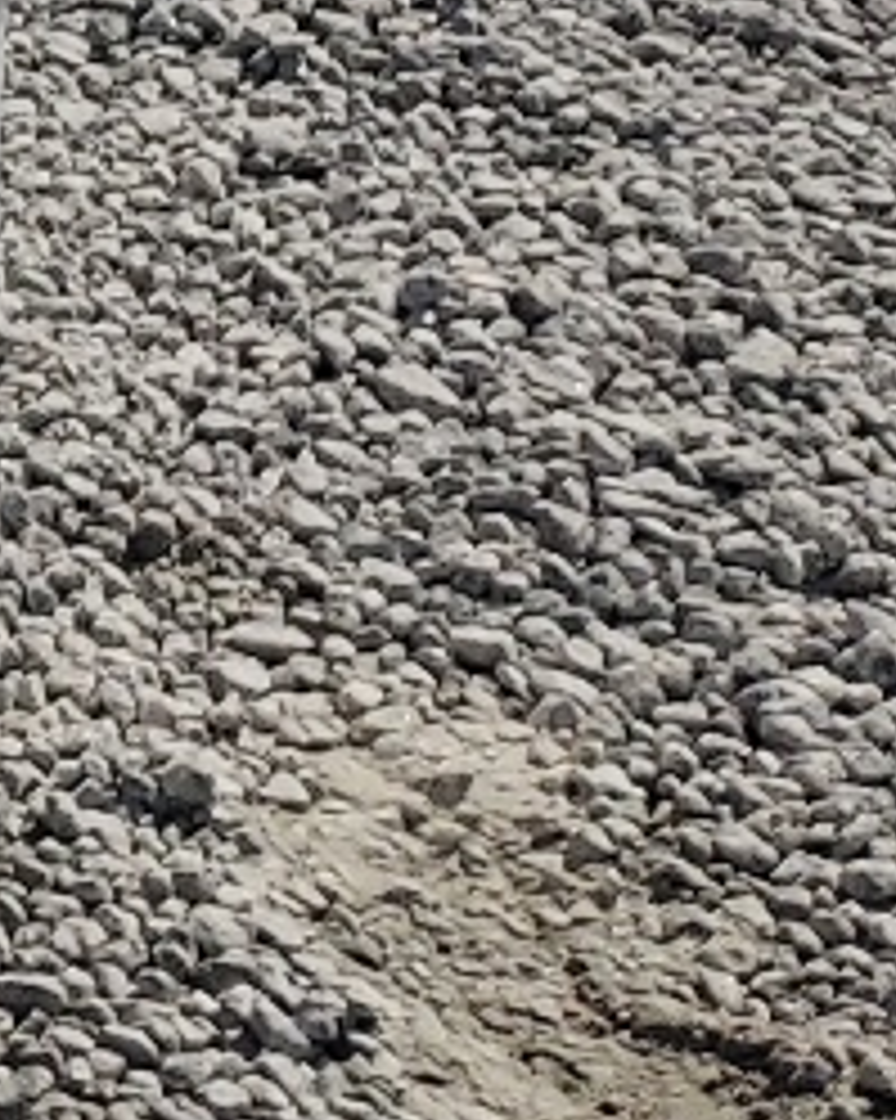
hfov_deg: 7.3
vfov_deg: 11.2
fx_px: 5406
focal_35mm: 163
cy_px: -756
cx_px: -2521
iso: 50
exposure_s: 1/10000
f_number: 1.5
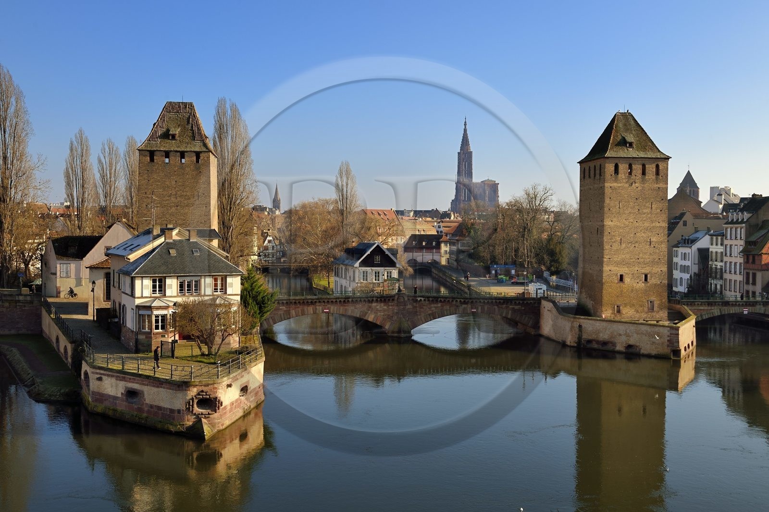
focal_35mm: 40
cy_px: 256
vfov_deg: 33.4
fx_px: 854
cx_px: 384
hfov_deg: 48.5
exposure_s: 1/320
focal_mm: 40
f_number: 10
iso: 200
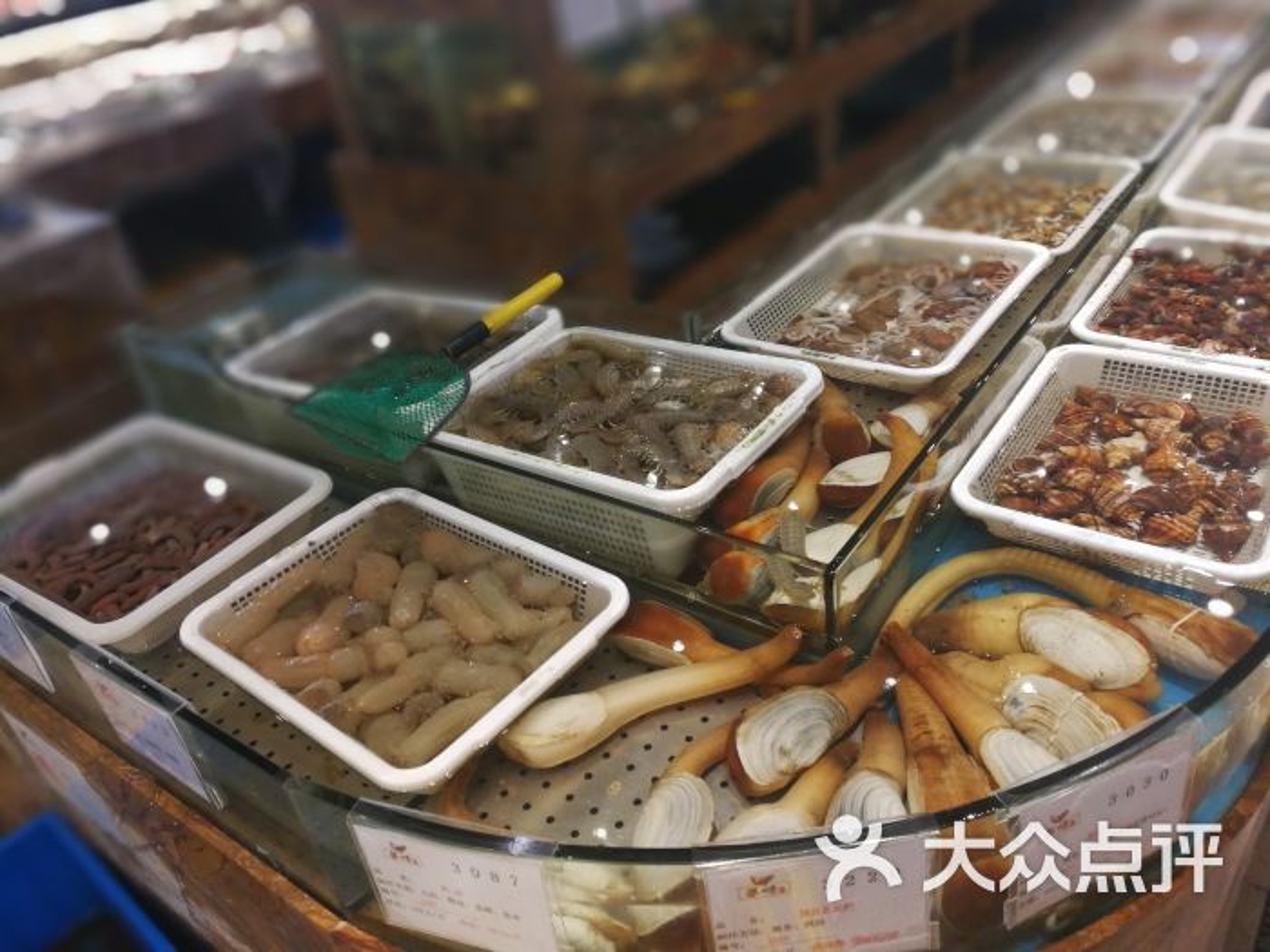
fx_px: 991
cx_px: 635
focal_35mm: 27
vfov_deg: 51.4
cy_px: 476
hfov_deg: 65.3
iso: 320
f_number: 4
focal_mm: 3.95
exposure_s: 1/33.3
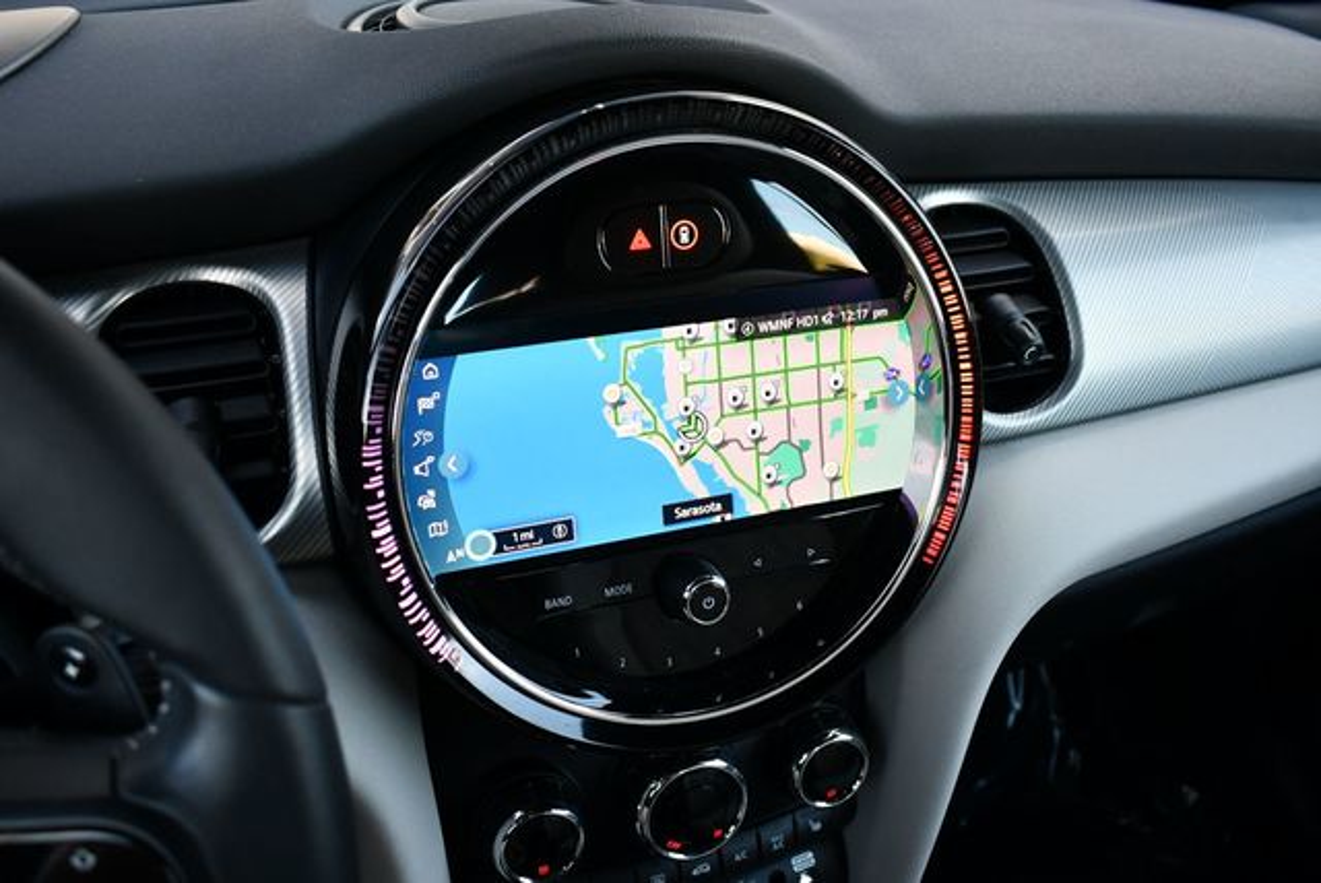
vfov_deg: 36.9
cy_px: 442
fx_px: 1322
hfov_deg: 53.1
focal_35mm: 36
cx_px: 660
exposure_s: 1/250
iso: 720
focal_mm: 18
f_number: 3.5
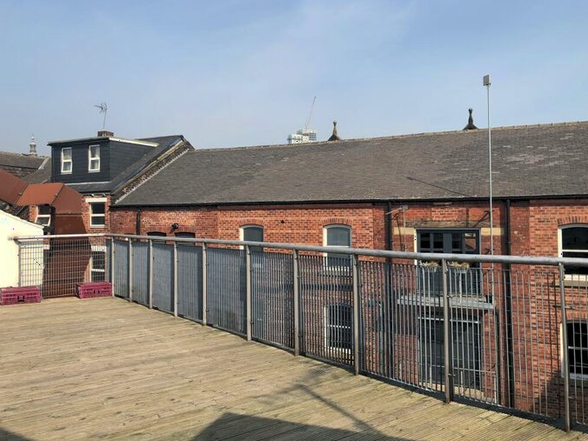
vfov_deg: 48.2
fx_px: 493
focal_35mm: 29
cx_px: 297
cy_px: 214
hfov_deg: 61.7
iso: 20
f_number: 1.8
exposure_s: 1/1736
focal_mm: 4
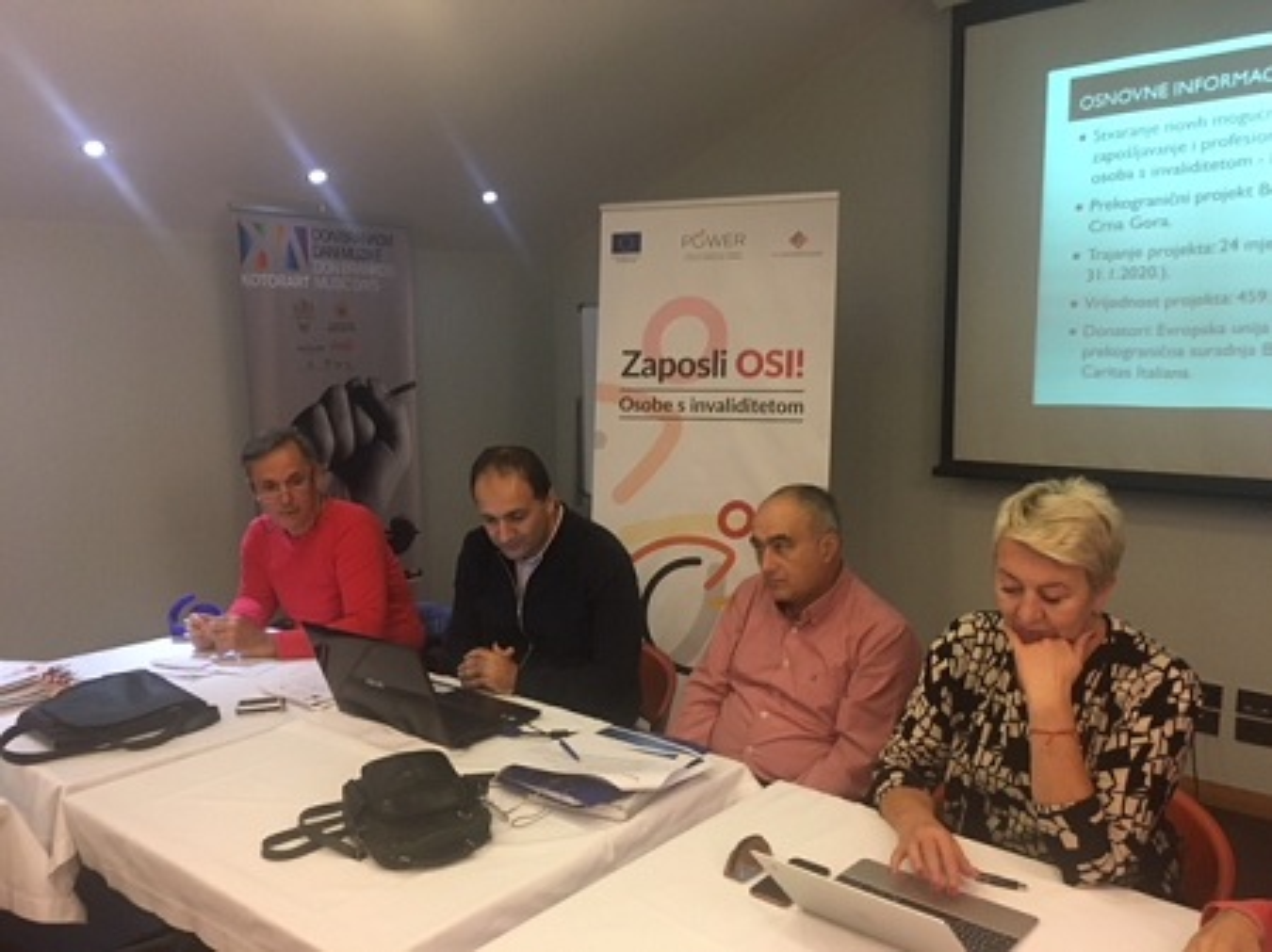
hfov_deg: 61.7
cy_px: 476
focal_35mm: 29
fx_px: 1065
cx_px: 636
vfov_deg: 48.2
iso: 160
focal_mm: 4.15
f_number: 2.2
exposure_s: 1/33
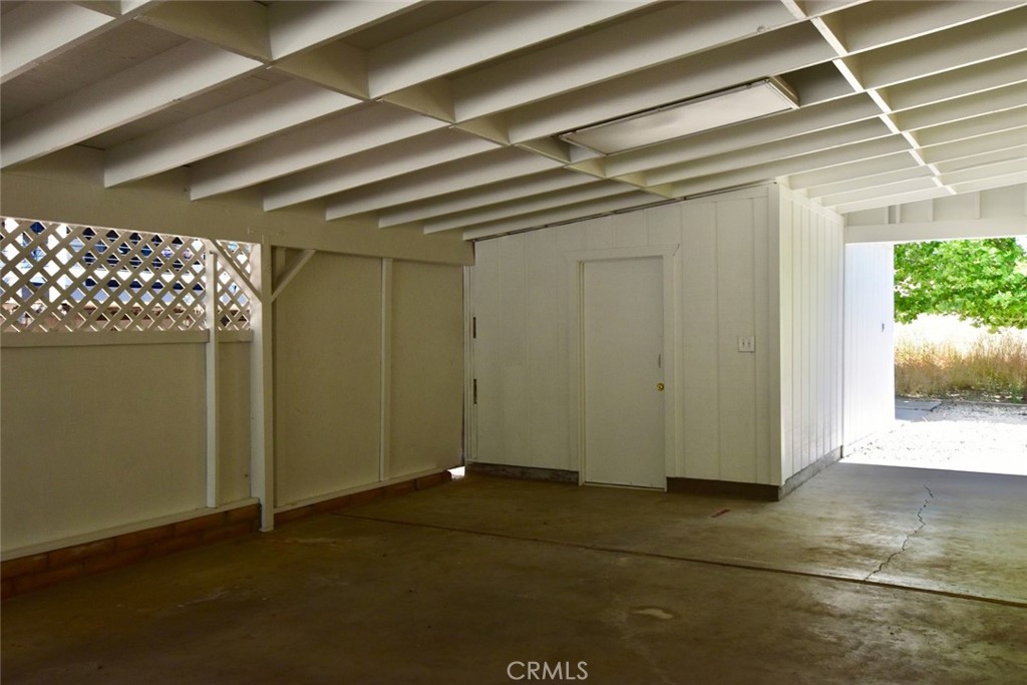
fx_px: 856
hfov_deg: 61.9
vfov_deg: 43.6
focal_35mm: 30
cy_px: 342
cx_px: 514
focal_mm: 20
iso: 400
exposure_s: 1/125
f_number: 9
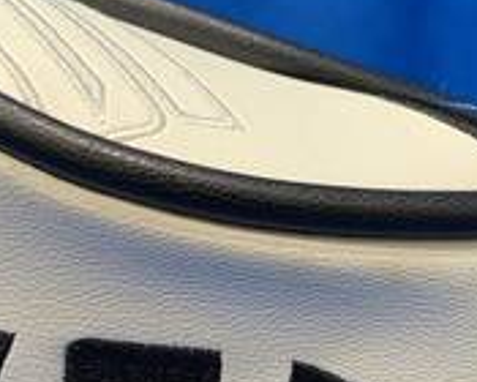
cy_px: 311
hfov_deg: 20.3
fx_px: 1313
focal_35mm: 93
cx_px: 406
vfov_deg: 16.4
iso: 100
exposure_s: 1/60
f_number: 1.8
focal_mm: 4.25
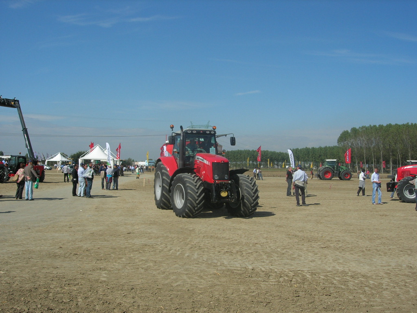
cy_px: 156
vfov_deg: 37.7
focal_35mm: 38
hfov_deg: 49.0
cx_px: 208
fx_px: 458
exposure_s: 1/868
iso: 64
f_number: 4.8
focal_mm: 7.8
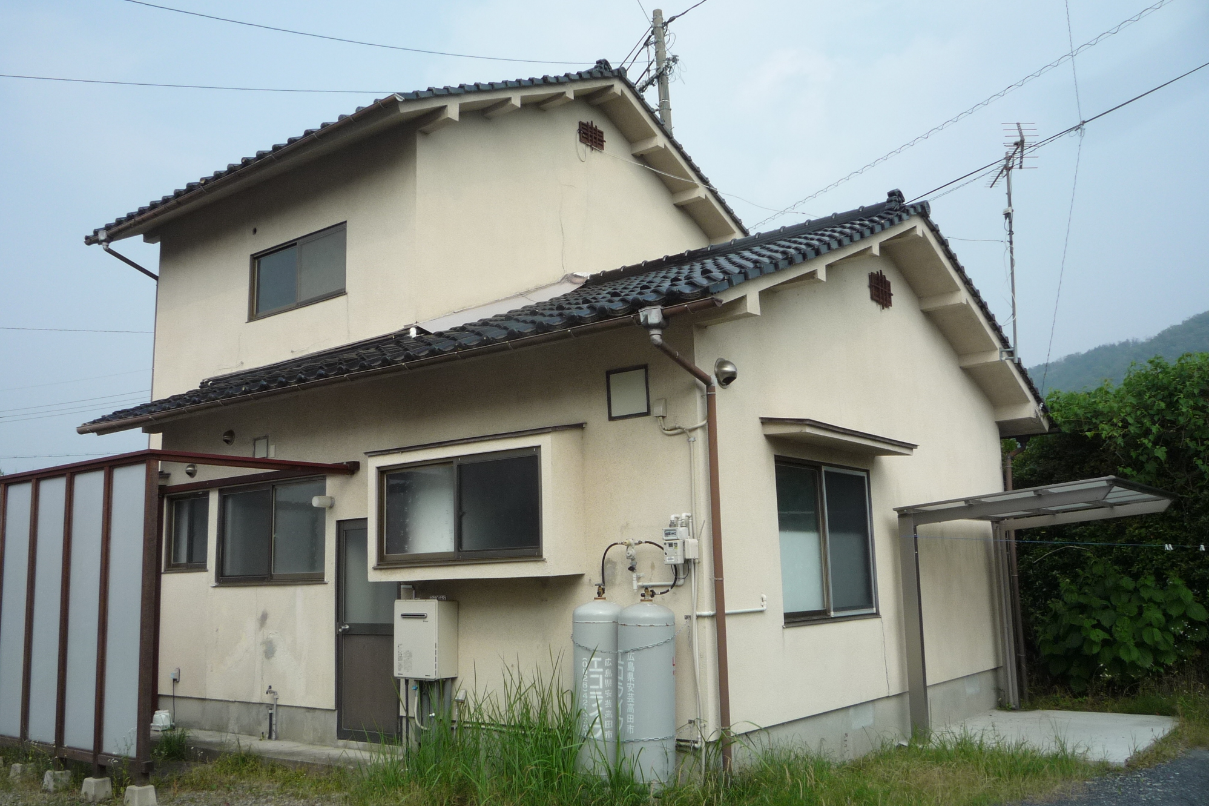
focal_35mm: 32
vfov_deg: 41.1
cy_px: 417
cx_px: 594
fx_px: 1074
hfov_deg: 58.7
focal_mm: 5.2
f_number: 5
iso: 100
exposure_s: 1/400
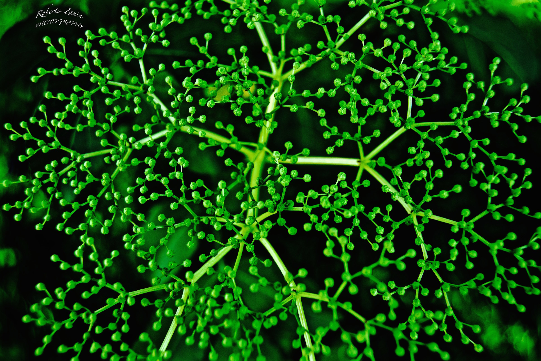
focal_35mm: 39
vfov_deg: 34.2
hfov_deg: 49.6
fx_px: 586
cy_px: 180
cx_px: 270
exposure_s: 1/200
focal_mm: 26
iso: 100
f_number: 4
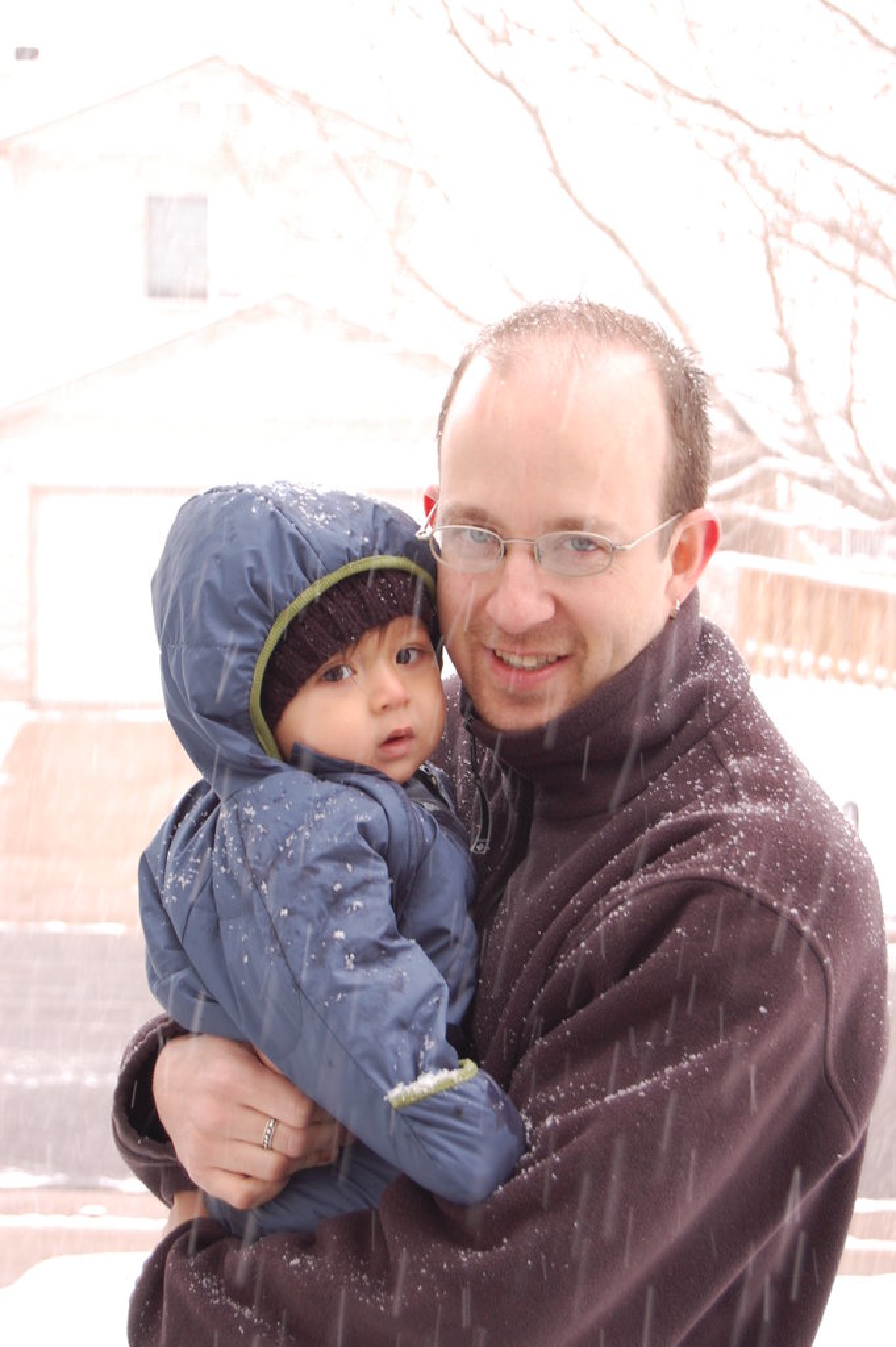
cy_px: 674
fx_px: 3085
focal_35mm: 82
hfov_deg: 16.5
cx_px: 448
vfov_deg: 24.6
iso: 400
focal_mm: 55
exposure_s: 1/50
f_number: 5.6
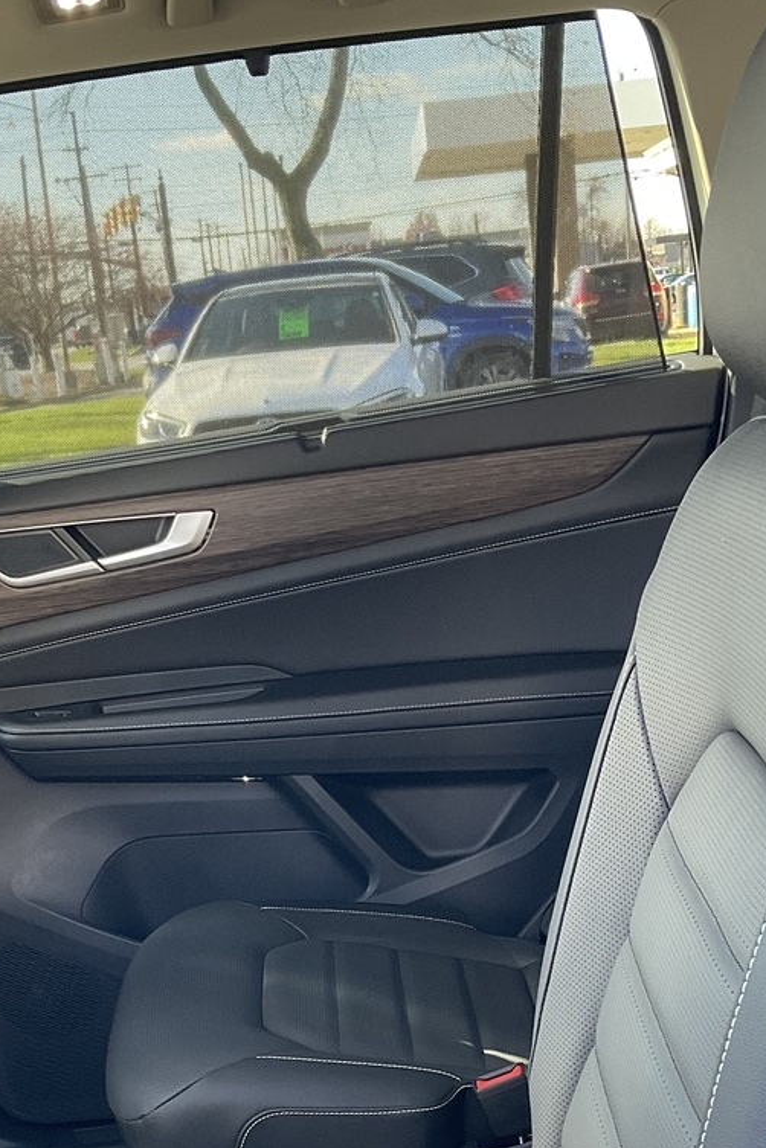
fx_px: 1308
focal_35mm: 41
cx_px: 342
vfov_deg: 47.4
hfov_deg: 32.6
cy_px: 580
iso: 64
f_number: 1.8
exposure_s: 1/94
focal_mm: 3
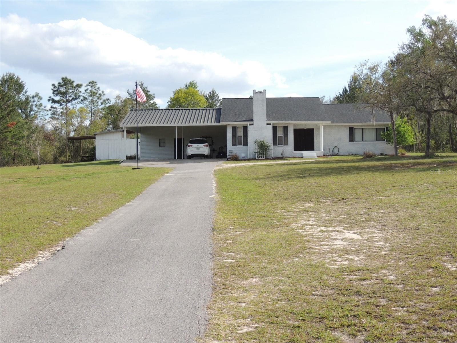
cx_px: 228
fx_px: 660
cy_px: 172
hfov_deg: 38.2
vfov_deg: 29.1
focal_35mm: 50
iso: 100
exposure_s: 1/640
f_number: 3.6
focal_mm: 8.9
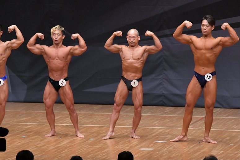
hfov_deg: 8.1
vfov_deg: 5.4
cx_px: 120
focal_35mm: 255
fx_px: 1699
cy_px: 80
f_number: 5.6
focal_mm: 170
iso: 6400
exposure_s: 1/400
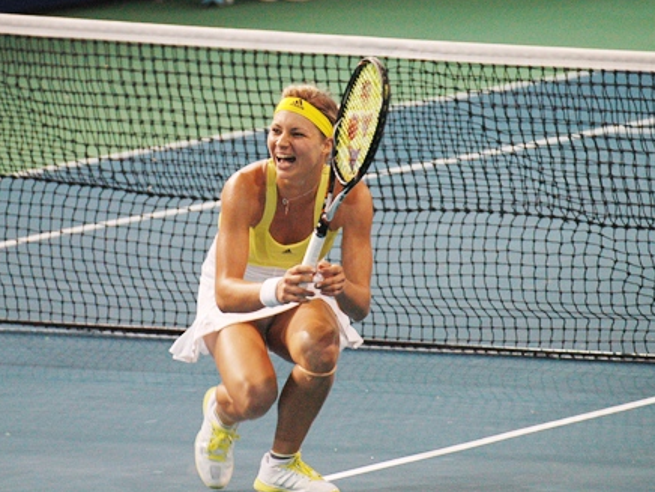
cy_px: 272
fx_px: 7531
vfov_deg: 3.7
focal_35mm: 398
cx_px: 282
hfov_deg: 5.0
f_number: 5.3
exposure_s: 1/200
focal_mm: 220
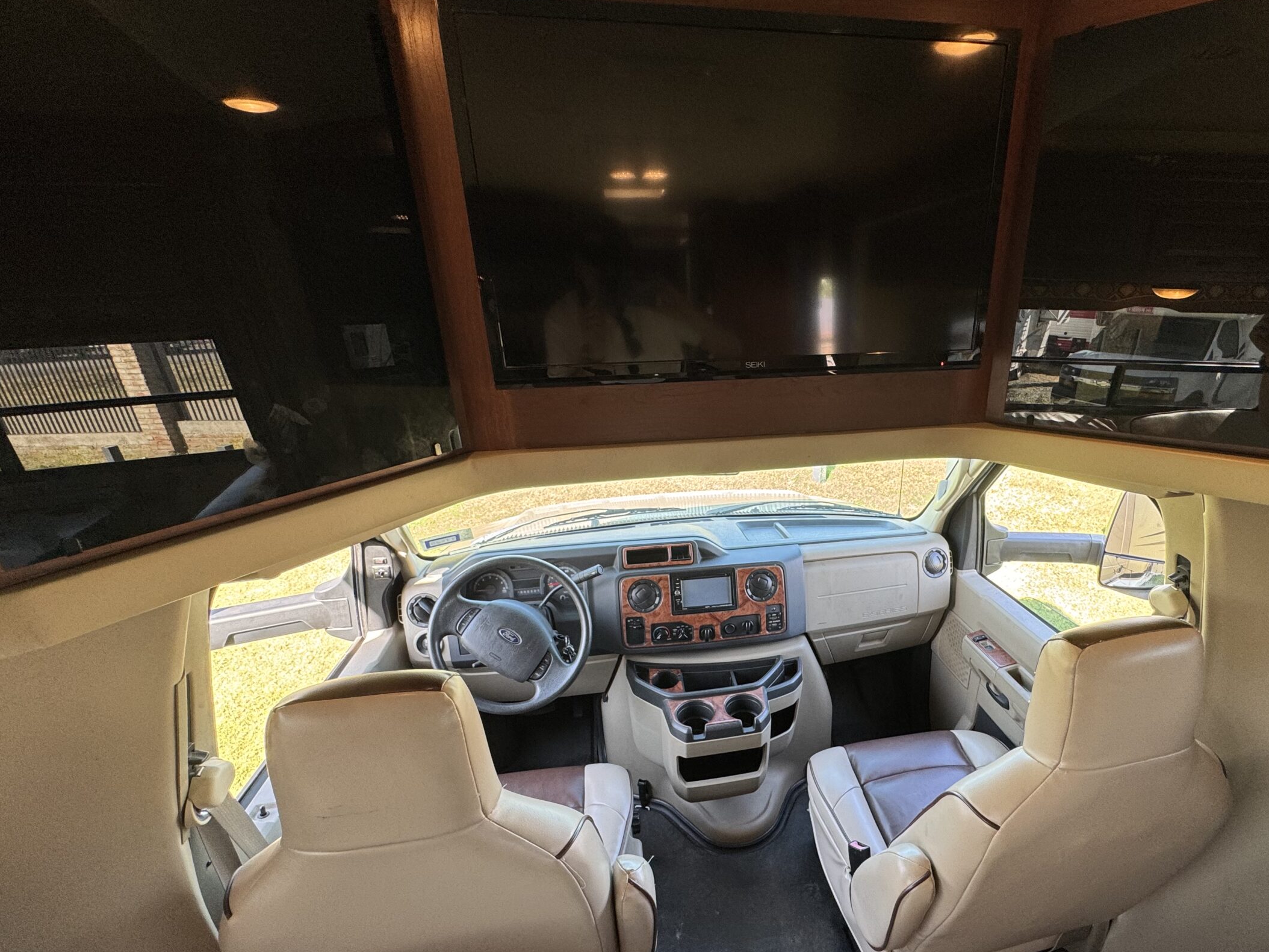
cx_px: 741
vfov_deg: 74.5
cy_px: 524
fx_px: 623
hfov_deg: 90.2
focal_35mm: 17
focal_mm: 2.22
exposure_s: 1/99
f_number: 2.2
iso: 100
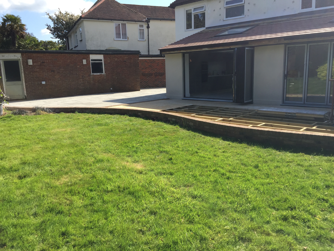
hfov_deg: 61.7
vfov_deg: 48.2
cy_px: 126
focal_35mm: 29
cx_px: 167
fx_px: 280
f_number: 2.2
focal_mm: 4.15
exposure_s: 1/1199
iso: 32
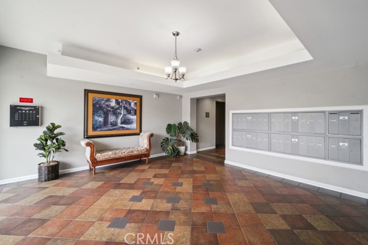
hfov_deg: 100.4
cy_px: 116
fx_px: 153
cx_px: 186
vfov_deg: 77.3
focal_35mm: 15
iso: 400
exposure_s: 1/17
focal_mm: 9
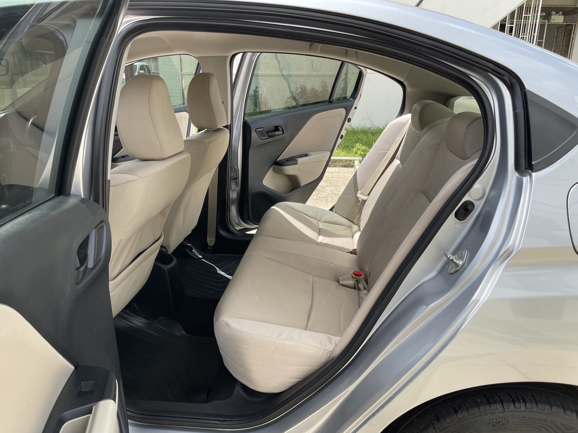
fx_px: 417
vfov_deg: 54.9
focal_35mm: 25
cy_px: 216
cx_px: 289
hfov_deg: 69.4
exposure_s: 1/1109
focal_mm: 5.1
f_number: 1.6
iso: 32
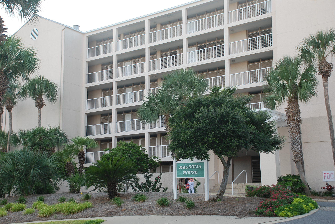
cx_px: 168
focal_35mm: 48
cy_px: 112
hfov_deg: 41.1
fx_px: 447
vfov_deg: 28.2
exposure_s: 1/125
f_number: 5.6
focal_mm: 32
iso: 140
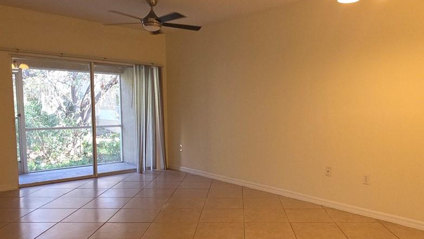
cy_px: 145
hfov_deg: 65.7
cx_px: 243
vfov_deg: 40.0
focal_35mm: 29
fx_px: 326
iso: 125
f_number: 1.9
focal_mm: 2.2
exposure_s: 1/60
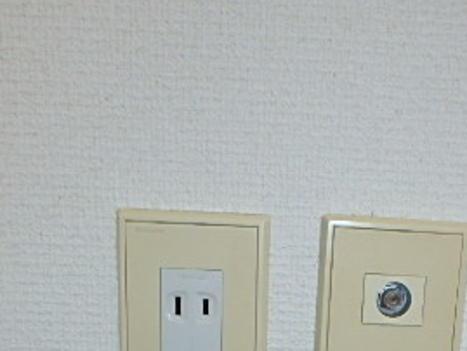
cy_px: 381
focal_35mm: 50
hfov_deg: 37.6
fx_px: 675
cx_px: 321
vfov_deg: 26.9
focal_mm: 3.7
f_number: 3.5
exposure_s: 1/30
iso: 200
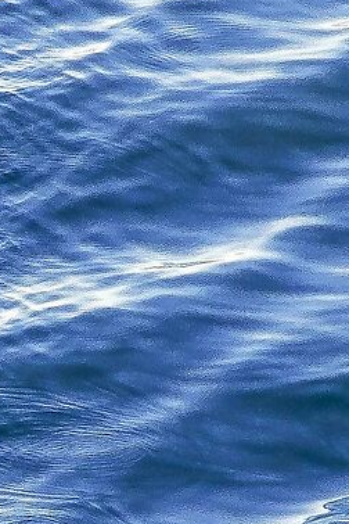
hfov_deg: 0.9
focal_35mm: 1563
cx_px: -546
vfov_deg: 1.3
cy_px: 609
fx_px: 22727
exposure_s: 1/105
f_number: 9
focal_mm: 164
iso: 250
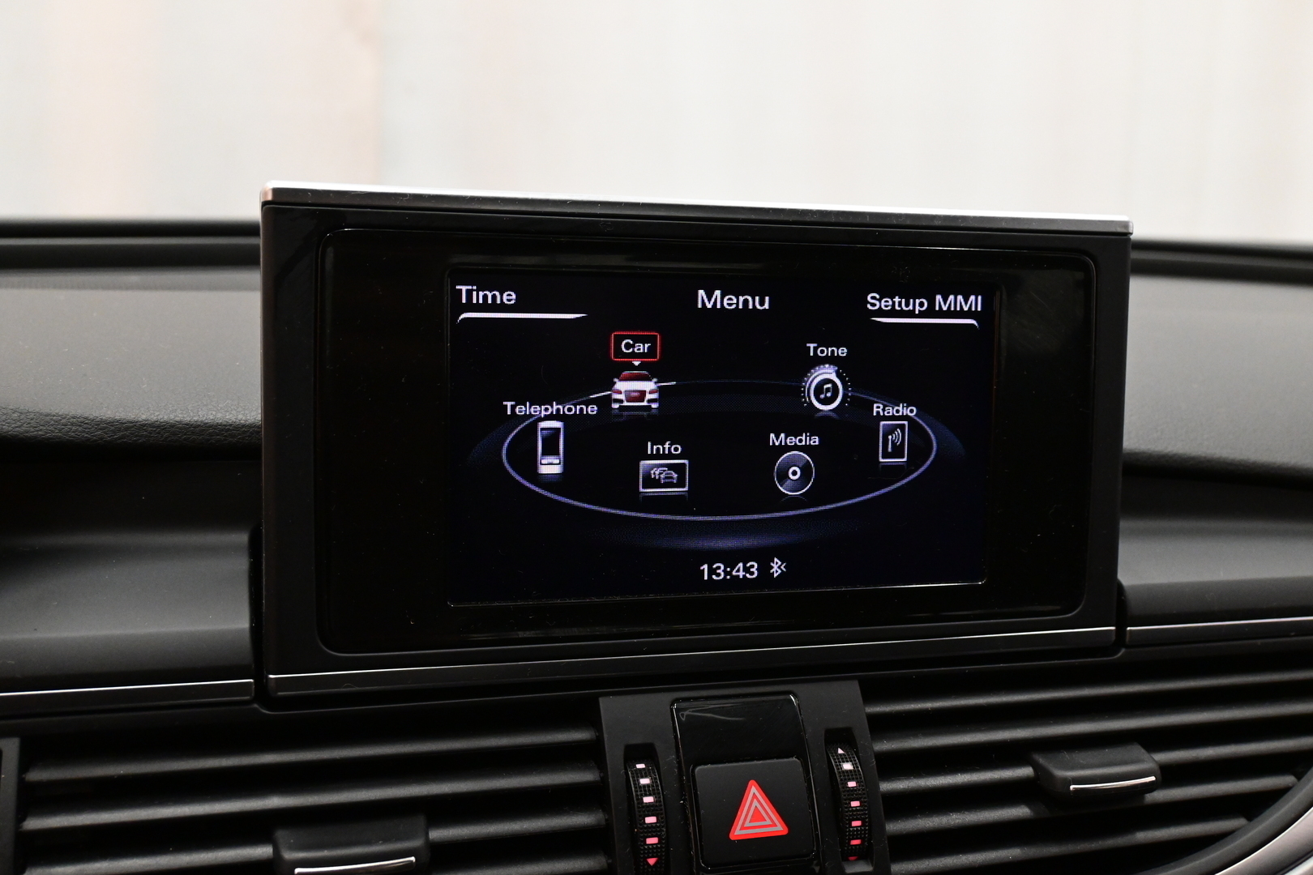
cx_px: 656
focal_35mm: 37
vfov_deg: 36.2
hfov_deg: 52.2
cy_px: 438
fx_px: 1340
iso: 3200
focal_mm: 24.5
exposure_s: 1/100
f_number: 5.6
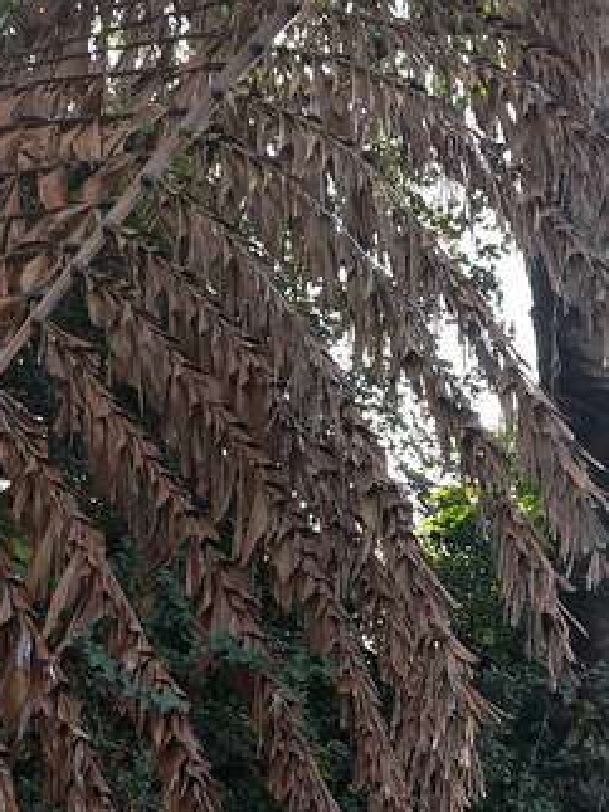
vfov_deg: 31.0
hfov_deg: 23.4
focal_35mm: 62
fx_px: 1455
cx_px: 440
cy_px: 538
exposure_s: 1/111
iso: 50
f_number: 1.7
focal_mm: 4.32
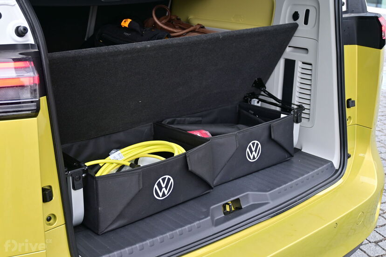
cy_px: 128
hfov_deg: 43.0
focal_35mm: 46
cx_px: 193
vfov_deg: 29.4
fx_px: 491
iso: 180
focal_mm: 30.5
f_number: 4.8
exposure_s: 1/50
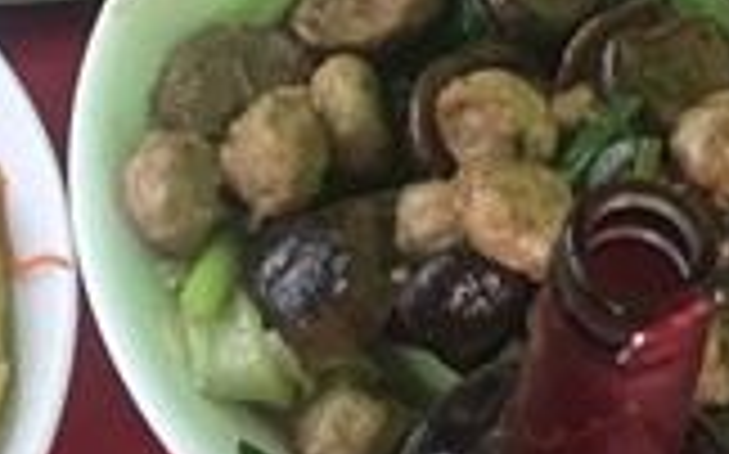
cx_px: 176
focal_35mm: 152
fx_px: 3018
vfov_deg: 8.1
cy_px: -553
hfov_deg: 13.7
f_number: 2.2
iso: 80
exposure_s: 1/33
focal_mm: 4.15
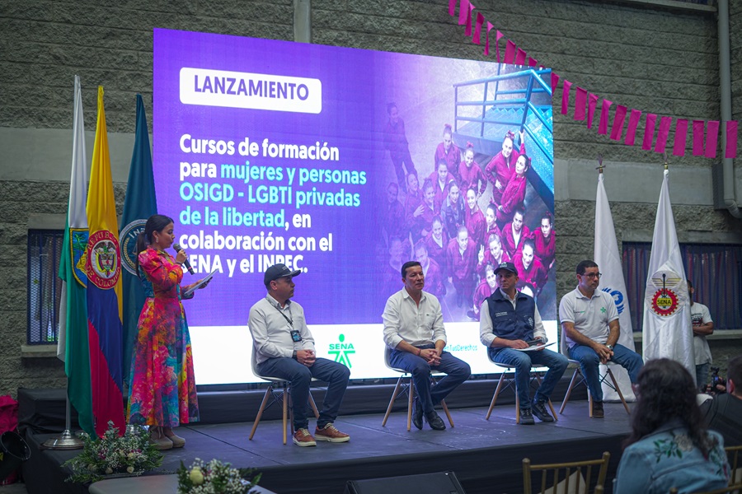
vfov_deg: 27.0
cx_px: 371
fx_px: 1030
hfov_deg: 39.6
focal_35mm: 50
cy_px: 247
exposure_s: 1/320
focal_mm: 50
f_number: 2.5
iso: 1250
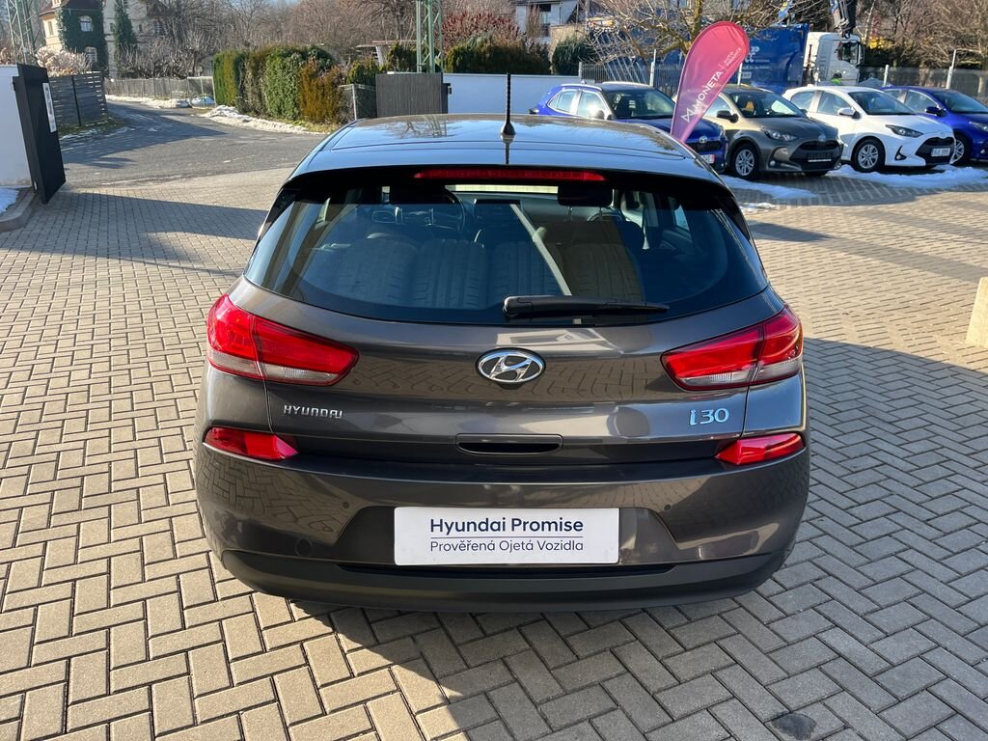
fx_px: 742
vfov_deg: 53.1
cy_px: 370
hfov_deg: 67.3
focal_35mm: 26
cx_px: 494
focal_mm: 5.1
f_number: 1.6
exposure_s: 1/742
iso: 50
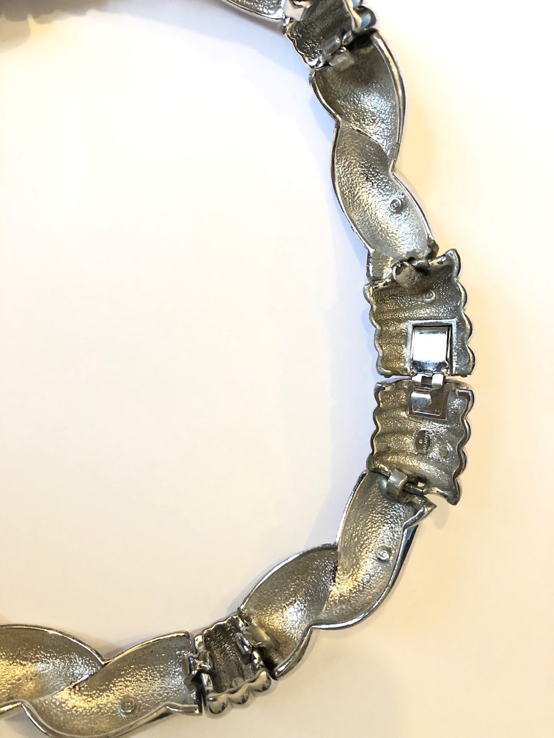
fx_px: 598
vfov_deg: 63.5
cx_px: 277
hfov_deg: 49.7
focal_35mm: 28
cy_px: 369
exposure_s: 1/14
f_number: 1.8
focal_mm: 3.99
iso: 100
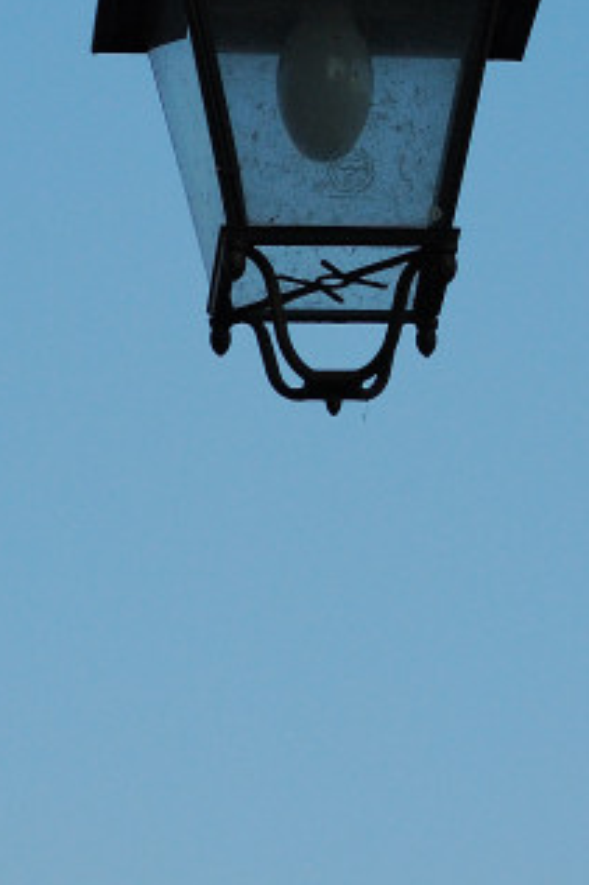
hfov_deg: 5.2
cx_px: 595
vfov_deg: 7.7
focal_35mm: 265
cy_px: -209
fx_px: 6510
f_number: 8
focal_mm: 70
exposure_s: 1/640
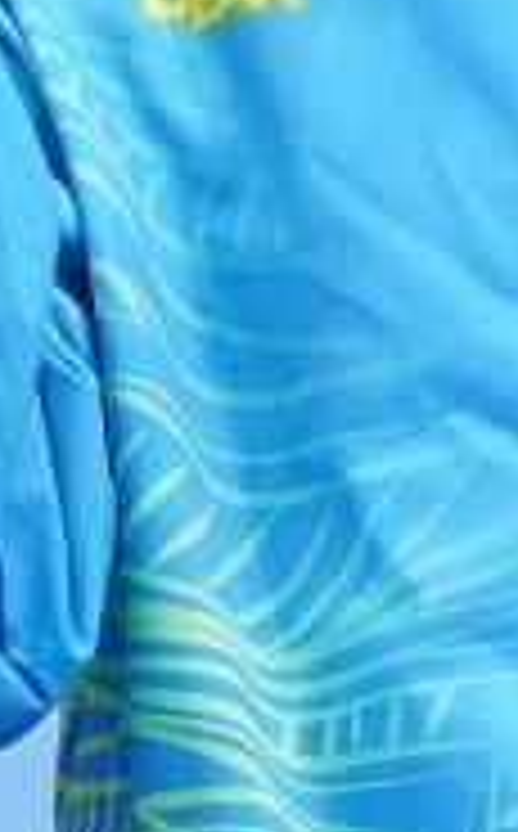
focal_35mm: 3971
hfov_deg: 0.3
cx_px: 671
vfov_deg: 0.5
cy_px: -252
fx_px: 90046
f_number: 2.8
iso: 800
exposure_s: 1/500
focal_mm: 400
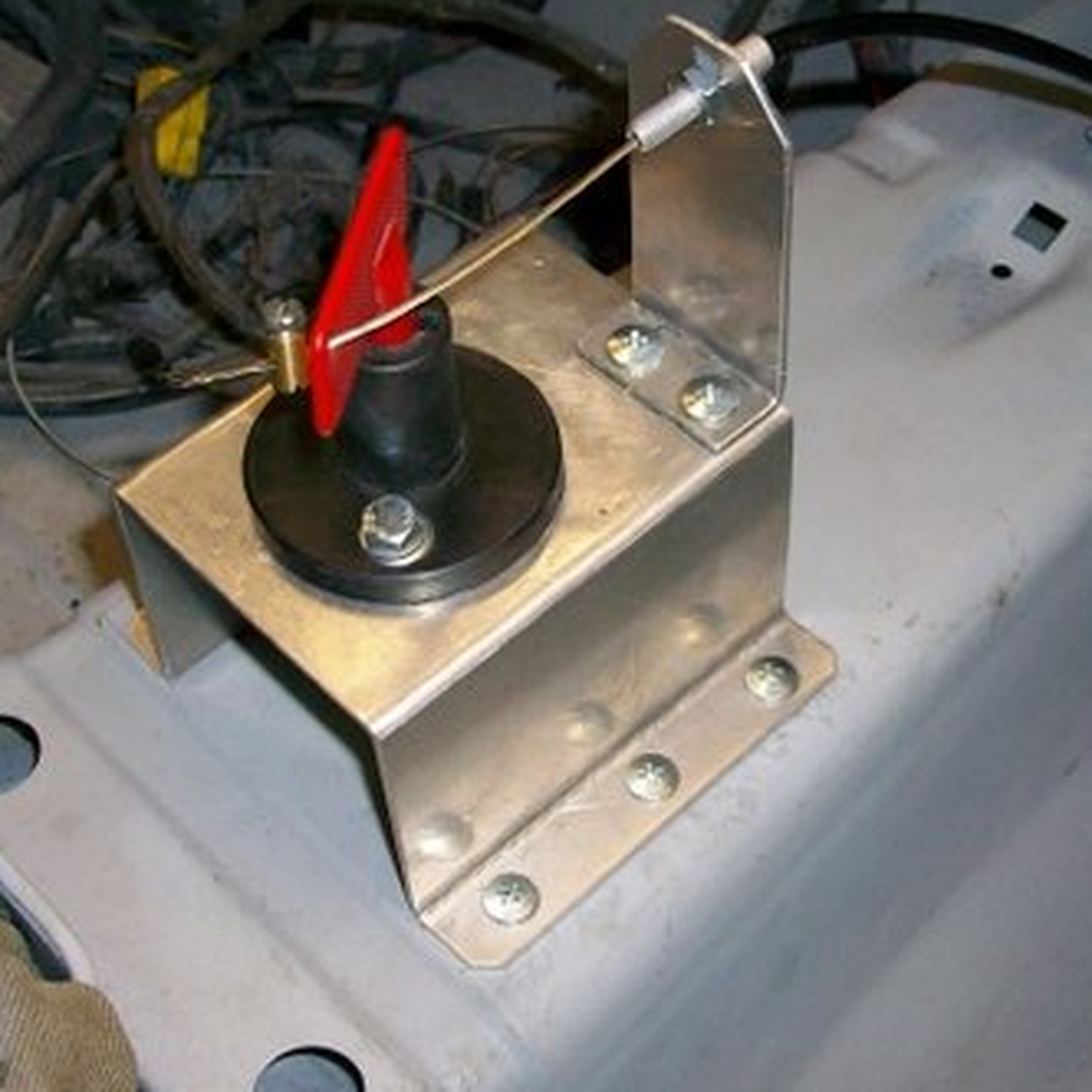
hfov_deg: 29.5
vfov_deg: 29.5
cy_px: 460
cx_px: 608
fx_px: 2070
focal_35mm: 58
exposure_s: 1/60
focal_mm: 5.7
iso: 160
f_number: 2.8
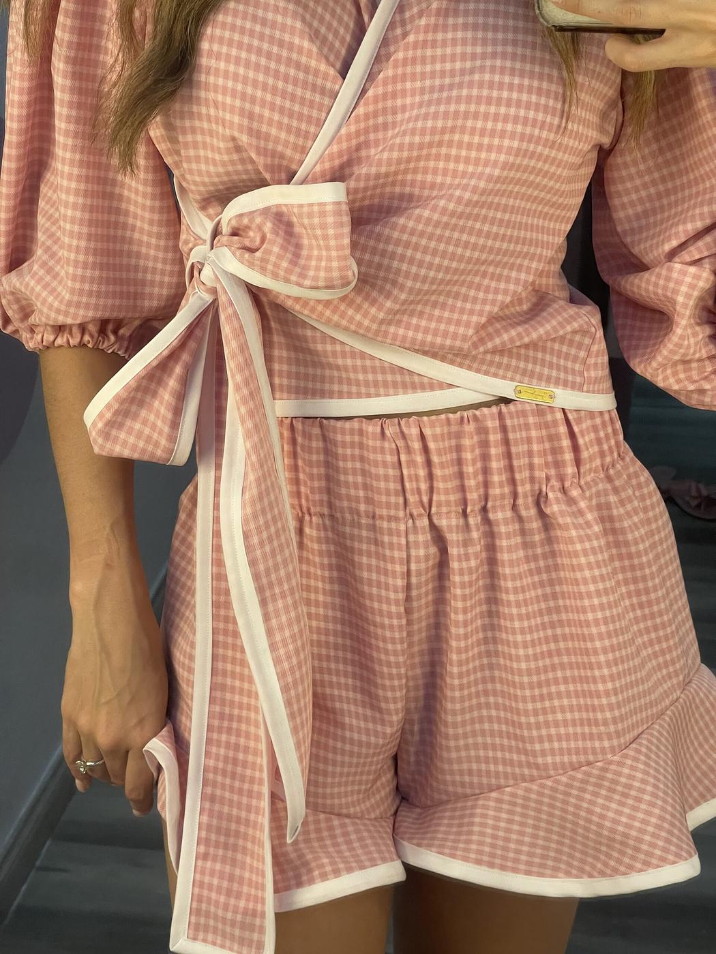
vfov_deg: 30.3
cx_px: 358
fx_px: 1765
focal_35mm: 64
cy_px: 477
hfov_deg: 22.9
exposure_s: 1/120
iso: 160
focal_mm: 7.5
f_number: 2.2
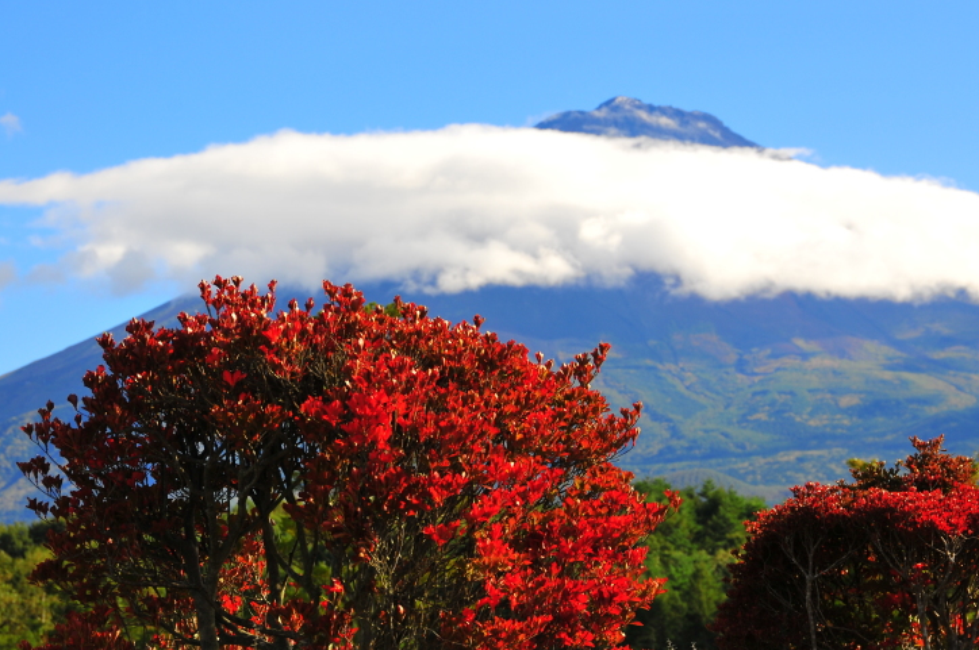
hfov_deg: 17.7
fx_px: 3151
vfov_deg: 11.8
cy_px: 344
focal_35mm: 116
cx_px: 498
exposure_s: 1/200
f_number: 9
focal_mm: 70
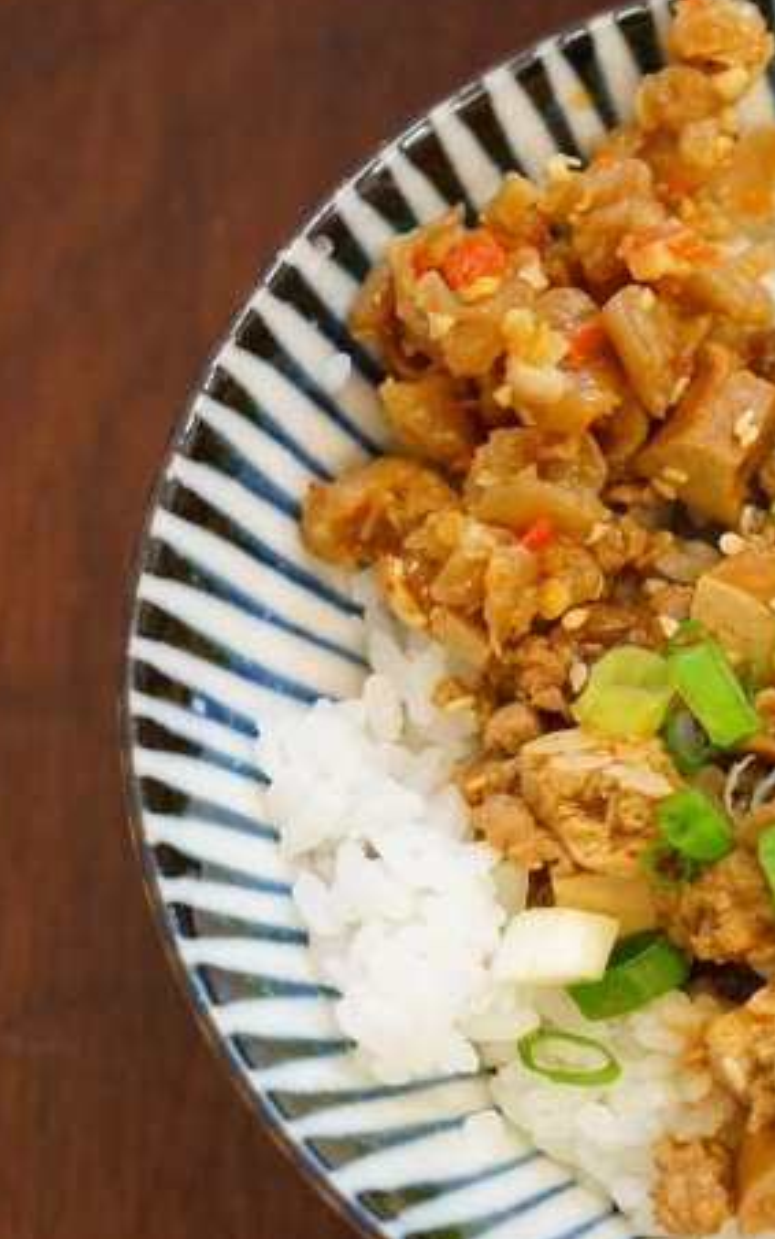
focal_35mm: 110
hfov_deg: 11.6
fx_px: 3713
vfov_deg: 18.9
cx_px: 975
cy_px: 692
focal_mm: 61
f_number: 6.3
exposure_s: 1/80
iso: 3200
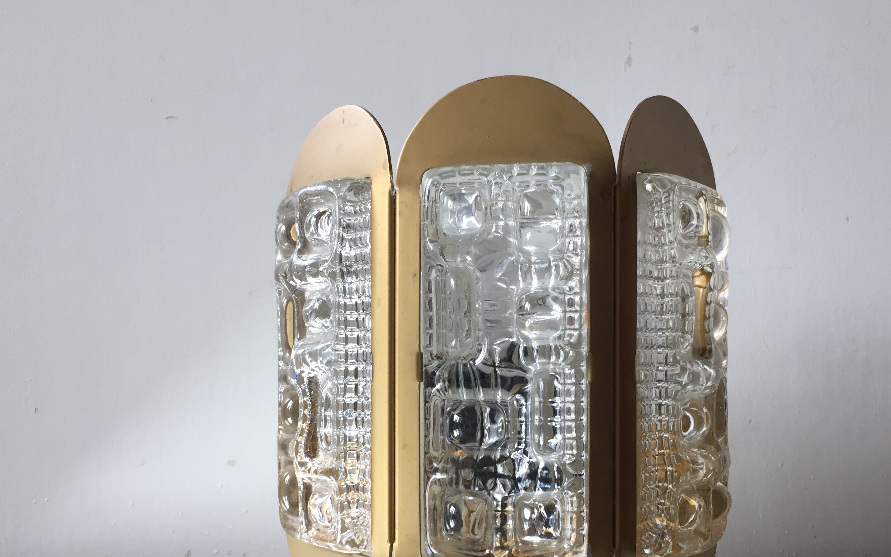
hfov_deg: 55.3
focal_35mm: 35
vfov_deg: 35.9
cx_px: 471
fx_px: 850
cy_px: 374
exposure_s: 1/33
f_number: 2.2
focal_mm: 4.15
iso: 32
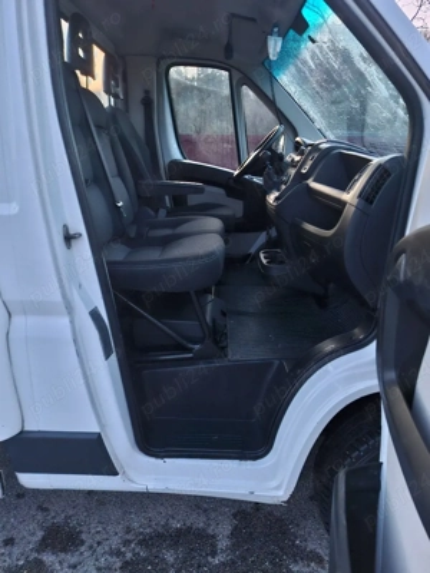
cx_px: 215
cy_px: 286
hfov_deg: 58.9
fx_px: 381
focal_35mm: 23
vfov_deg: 73.9
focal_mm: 5.54
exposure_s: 1/11
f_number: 1.8
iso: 1250
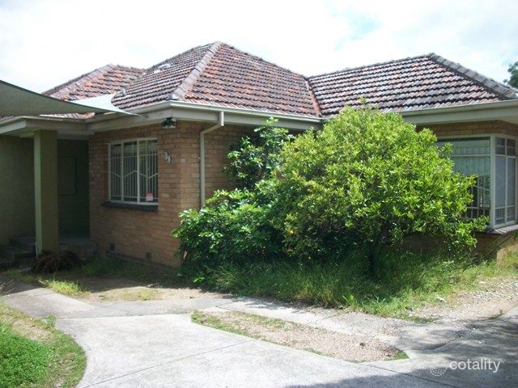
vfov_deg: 44.2
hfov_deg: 56.8
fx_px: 479
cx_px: 259
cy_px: 194
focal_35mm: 32
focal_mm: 5.7
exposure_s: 1/125
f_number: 8.8
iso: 80
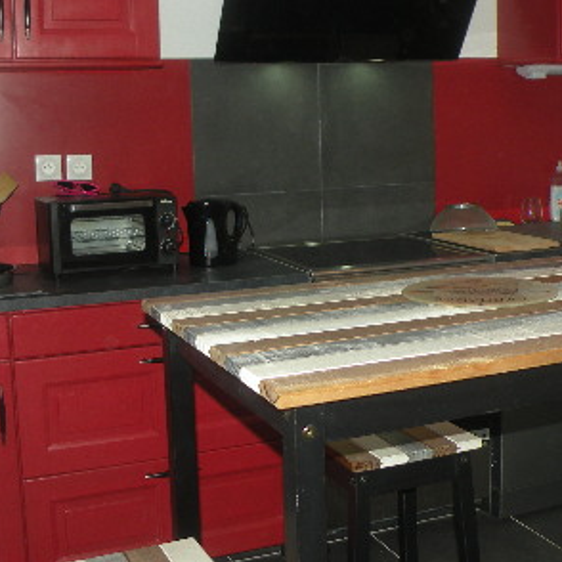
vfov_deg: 32.5
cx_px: 302
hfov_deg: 32.8
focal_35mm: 52
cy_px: 182
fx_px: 955
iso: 64
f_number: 2.8
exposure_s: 1/60
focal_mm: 4.7
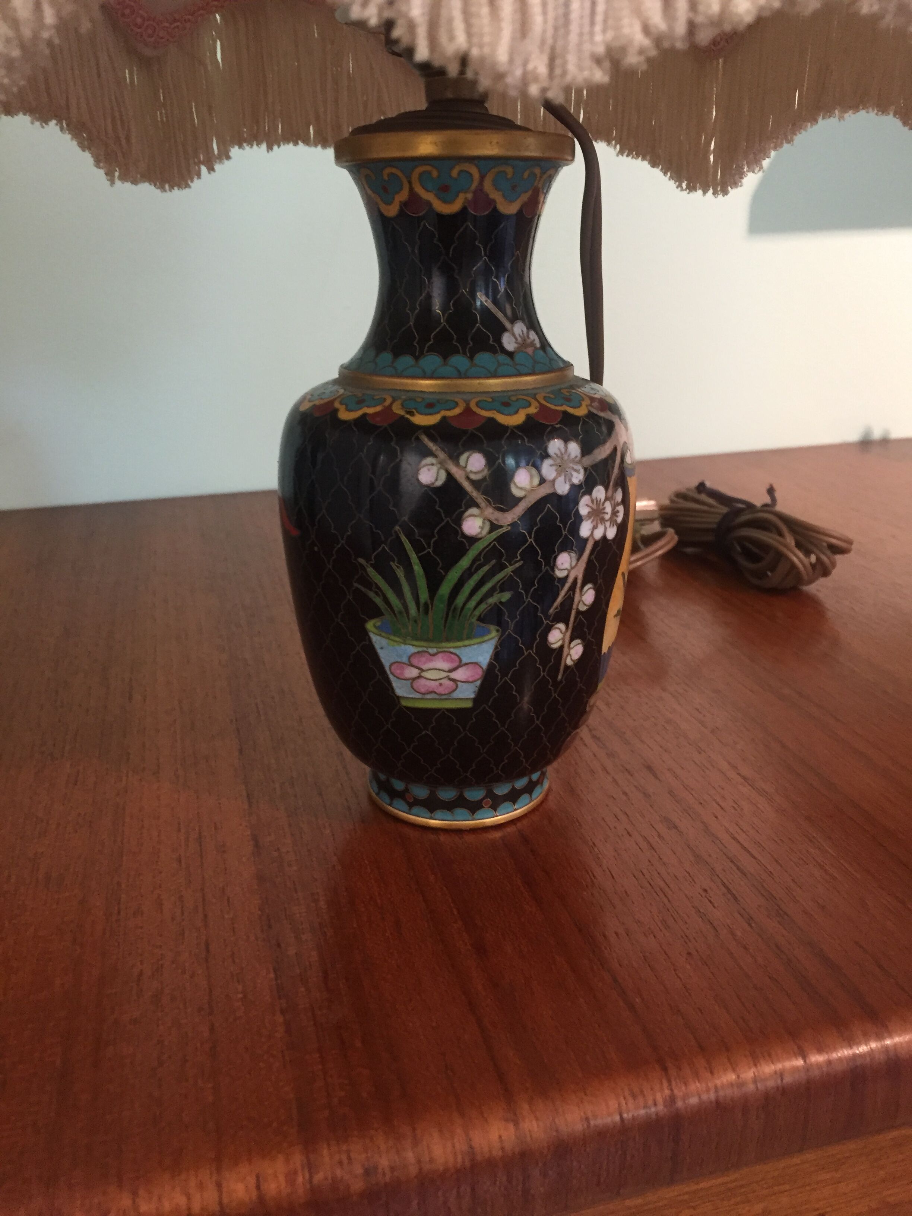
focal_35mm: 29
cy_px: 608
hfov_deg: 48.2
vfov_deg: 61.7
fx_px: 1019
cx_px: 456
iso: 200
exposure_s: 1/33
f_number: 2.2
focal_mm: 4.15
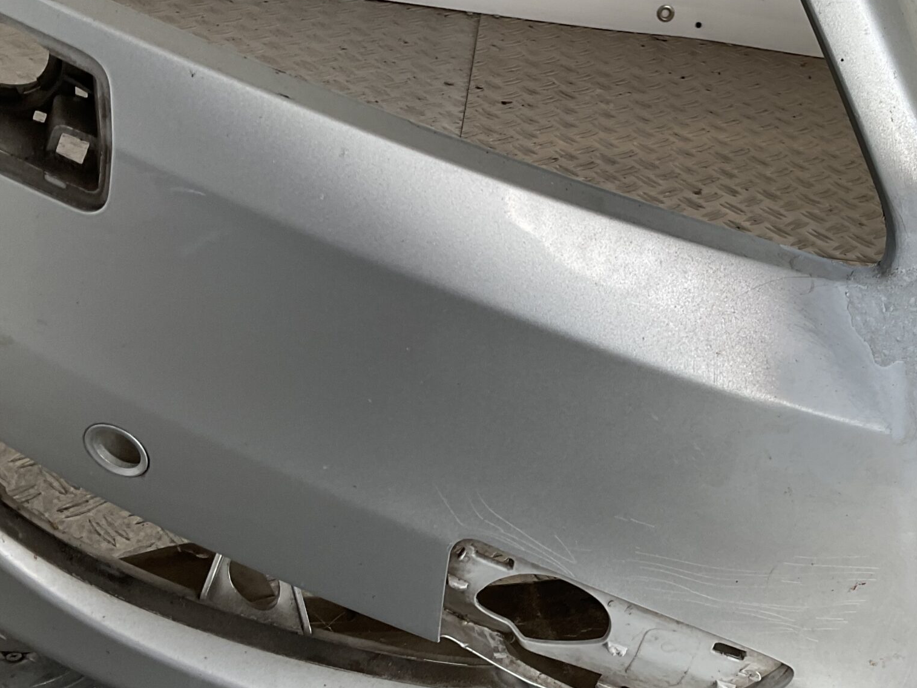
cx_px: 677
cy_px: 400
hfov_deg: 38.0
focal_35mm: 49
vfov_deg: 29.6
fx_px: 1298
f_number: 1.8
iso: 25
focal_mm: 3
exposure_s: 1/100
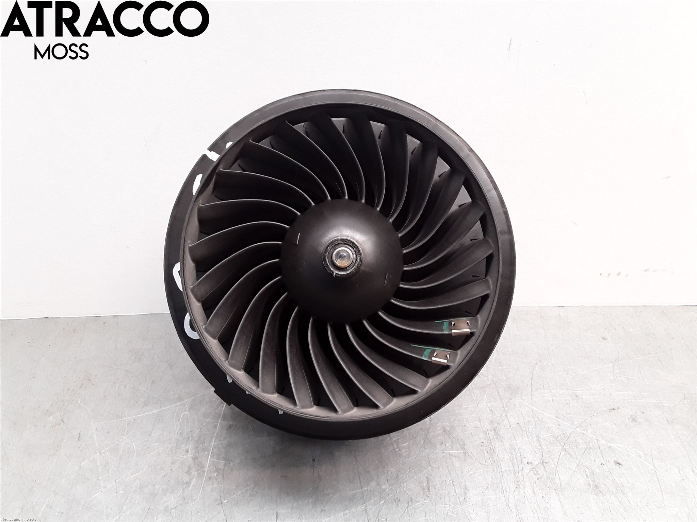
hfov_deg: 63.4
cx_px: 348
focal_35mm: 28
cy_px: 261
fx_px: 564
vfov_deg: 49.7
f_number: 1.9
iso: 80
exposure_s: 1/50
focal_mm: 2.91
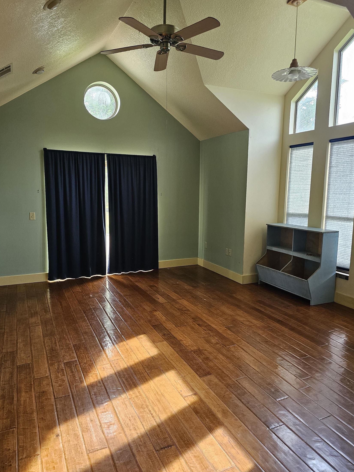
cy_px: 236
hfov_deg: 56.8
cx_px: 175
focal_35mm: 24
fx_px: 327
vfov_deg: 71.6
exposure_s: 1/120
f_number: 1.7
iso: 200
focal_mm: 6.3
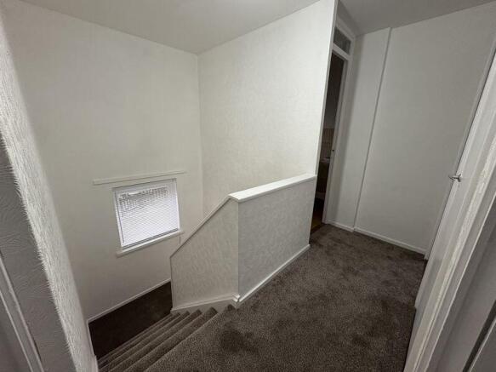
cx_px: 248
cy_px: 186
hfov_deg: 102.1
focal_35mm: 14
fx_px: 201
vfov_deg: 85.7
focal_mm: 2.22
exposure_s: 1/50
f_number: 2.2
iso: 160
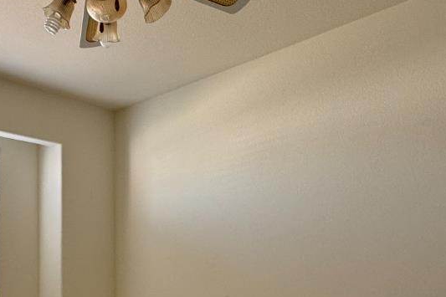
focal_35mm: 41
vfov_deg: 30.9
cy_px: 277
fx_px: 508
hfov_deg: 45.9
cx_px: 115
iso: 160
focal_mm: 2.22
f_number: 2.2
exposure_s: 1/99
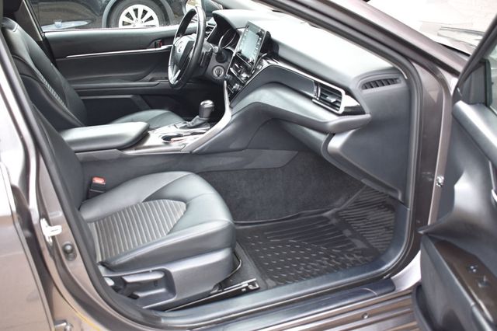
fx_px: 517
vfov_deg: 35.5
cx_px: 248
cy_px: 166
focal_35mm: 38
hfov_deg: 51.3
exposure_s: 1/60
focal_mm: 25
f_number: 4
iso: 400
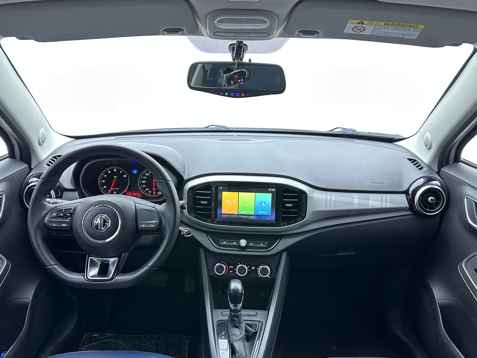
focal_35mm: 28
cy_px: 199
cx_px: 236
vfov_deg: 49.7
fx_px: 386
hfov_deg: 63.4
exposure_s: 1/50
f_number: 1.78
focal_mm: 6.86
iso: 400
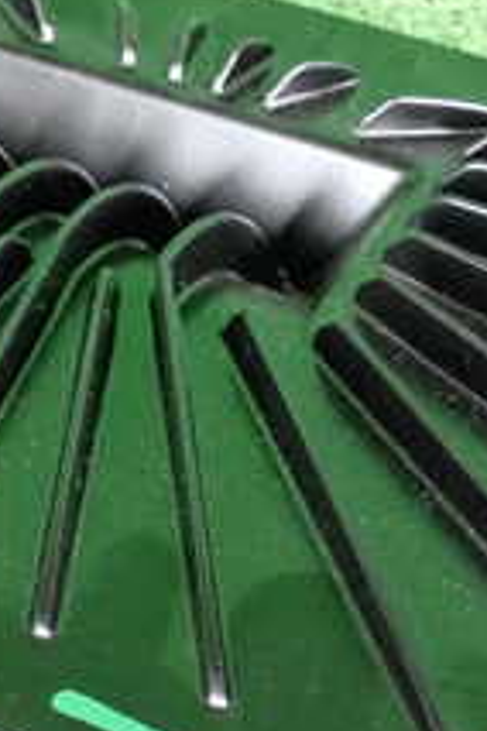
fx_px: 2435
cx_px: 154
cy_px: 477
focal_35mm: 120
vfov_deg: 17.0
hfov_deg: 11.4
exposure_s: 1/125
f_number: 2.8
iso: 2000
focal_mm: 7.31
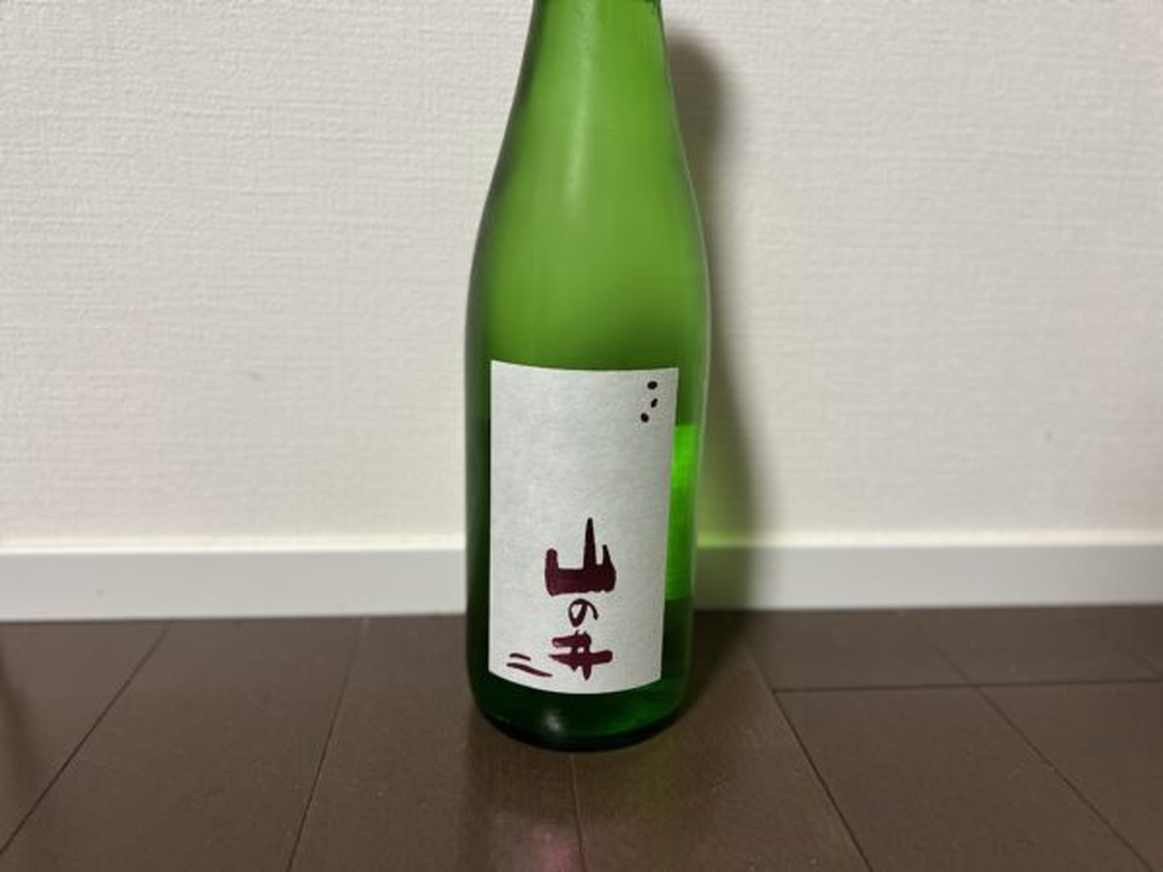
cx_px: 582
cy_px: 436
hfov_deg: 67.3
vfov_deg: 53.1
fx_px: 874
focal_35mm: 26
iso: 200
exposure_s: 1/60
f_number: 1.5
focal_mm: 5.7
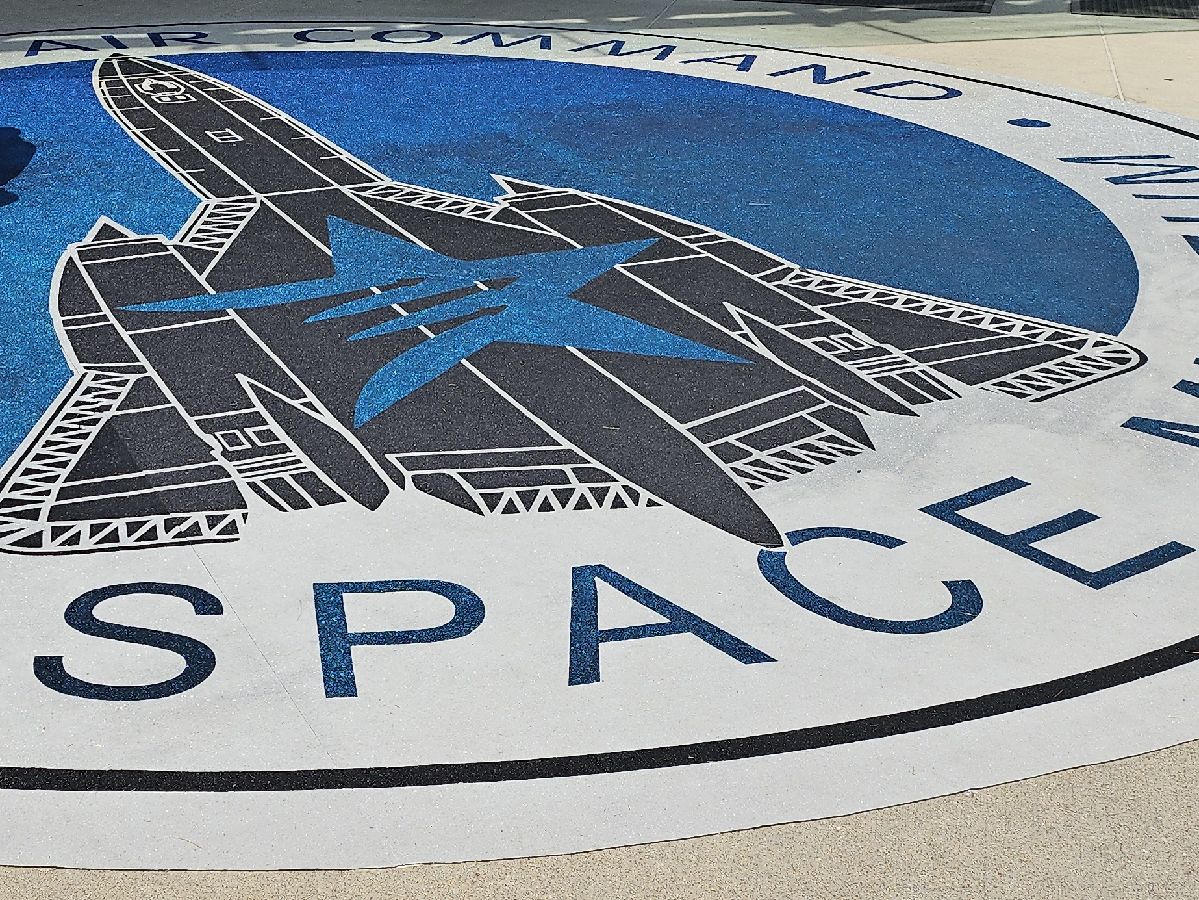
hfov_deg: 35.9
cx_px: 285
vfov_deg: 27.1
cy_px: 107
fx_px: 1801
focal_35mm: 52
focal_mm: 5
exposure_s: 1/4098
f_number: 1.8
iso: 50
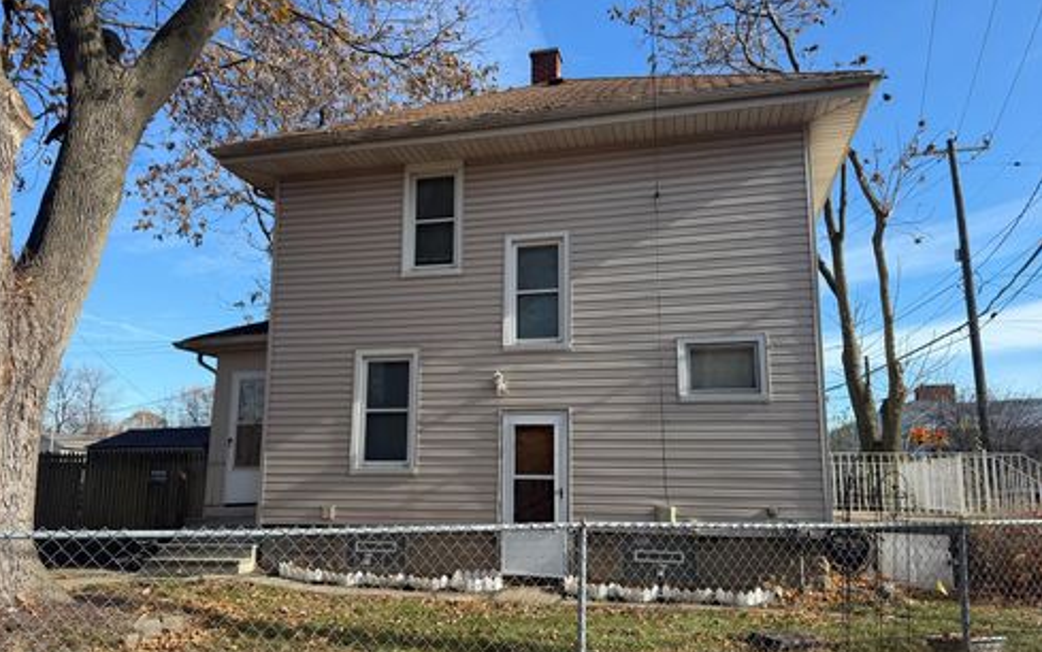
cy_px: 359
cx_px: 514
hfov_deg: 70.4
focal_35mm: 26
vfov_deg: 47.6
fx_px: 739
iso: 80
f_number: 1.78
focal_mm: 6.76
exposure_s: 1/2445
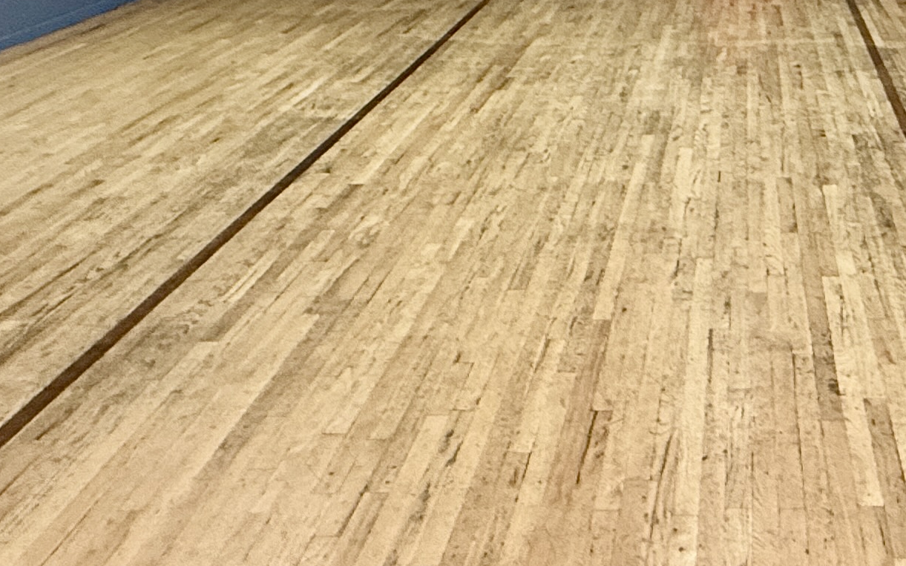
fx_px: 1210
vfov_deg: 22.3
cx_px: 729
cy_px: -249
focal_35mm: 49
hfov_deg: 39.4
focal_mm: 2.22
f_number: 2.2
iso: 320
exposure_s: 1/60
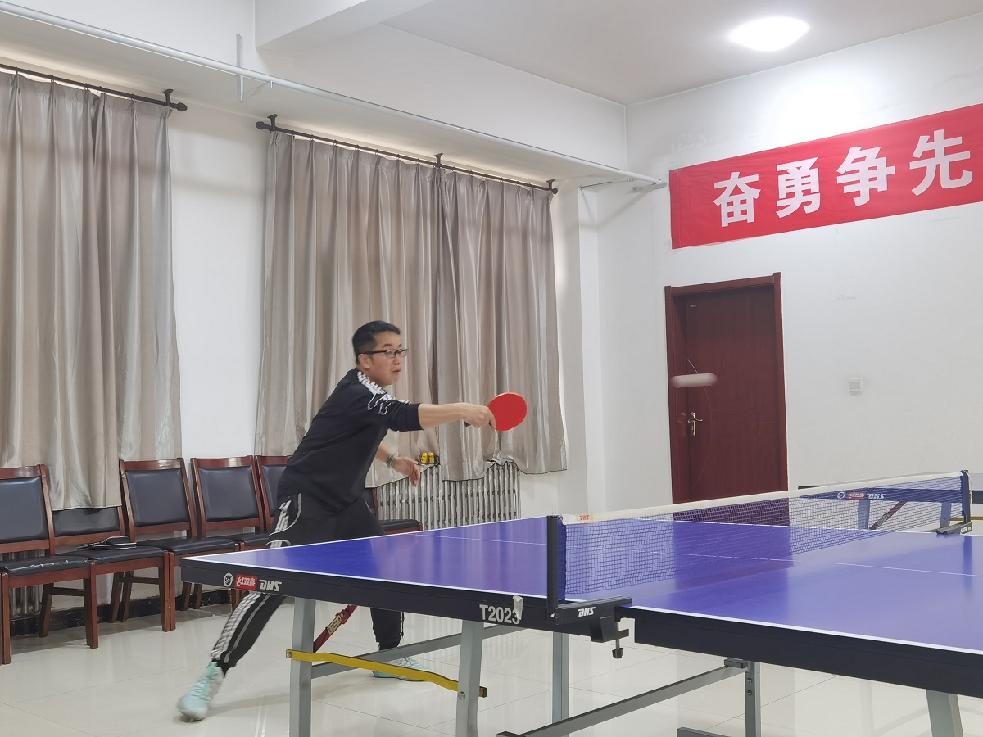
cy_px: 368
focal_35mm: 37
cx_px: 492
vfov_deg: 38.7
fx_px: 1051
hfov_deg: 50.1
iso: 200
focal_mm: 6.71
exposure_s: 1/50
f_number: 1.9
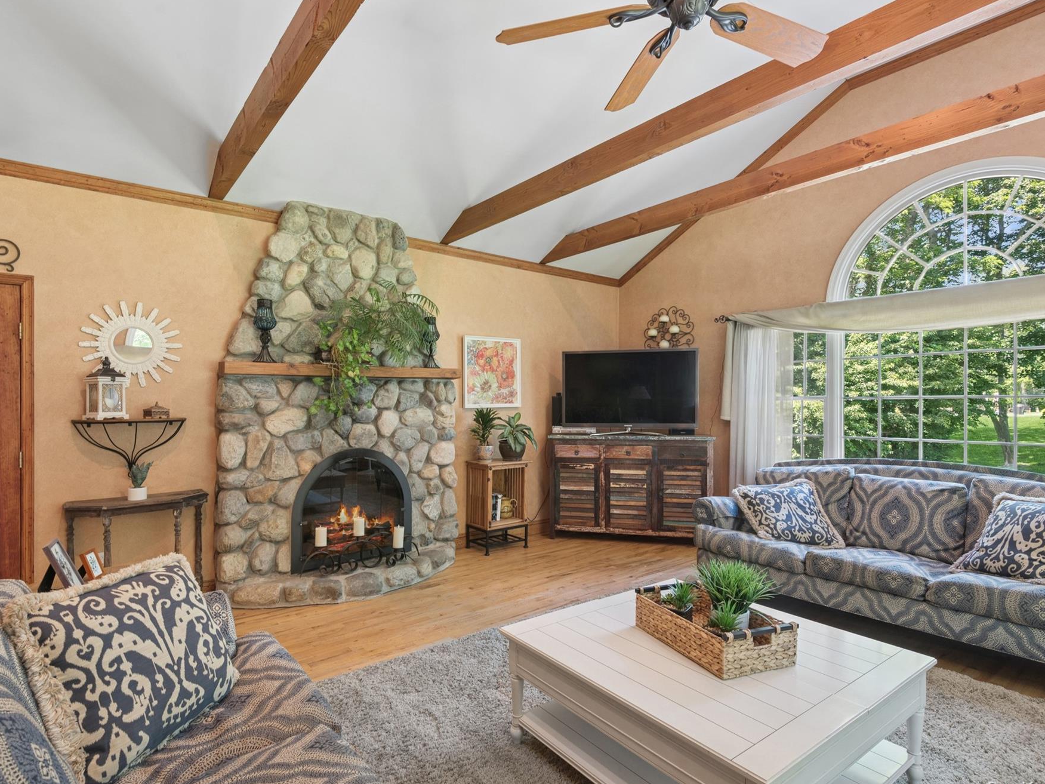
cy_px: 395
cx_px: 495
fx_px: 543
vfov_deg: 71.6
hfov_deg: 87.7
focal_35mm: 18
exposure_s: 1/20
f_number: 9
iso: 200
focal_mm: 16
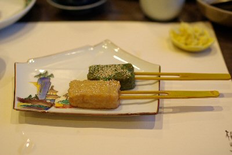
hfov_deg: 37.8
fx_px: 339
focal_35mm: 52
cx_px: 116
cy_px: 78
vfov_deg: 25.8
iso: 400
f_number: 2.4
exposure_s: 1/20
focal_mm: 35
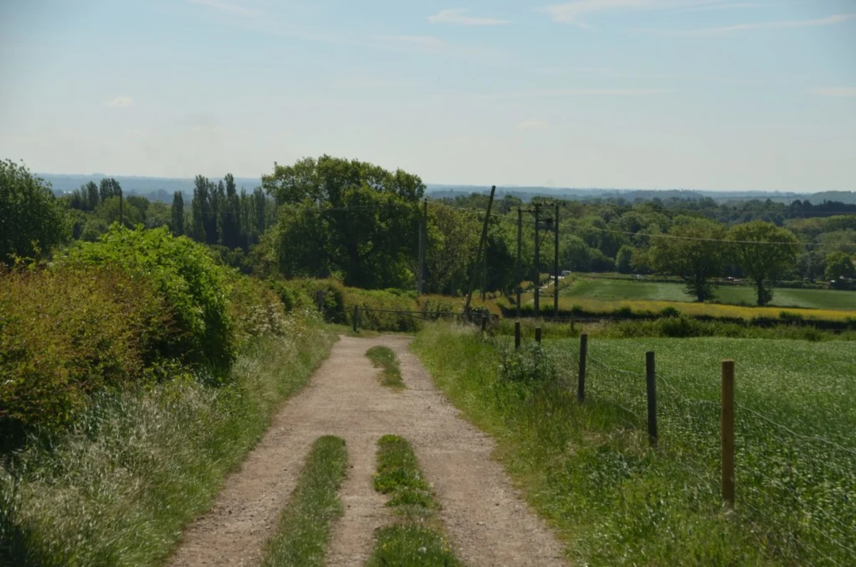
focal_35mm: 129
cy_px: 284
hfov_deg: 15.9
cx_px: 428
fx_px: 3061
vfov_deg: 10.6
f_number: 10
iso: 320
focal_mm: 86
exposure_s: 1/1000
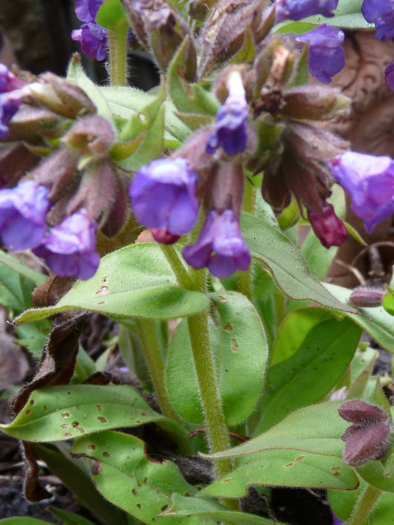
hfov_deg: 24.6
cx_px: 285
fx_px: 895
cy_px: 357
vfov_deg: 32.4
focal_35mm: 59
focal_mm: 6.2
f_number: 3
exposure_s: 1/80
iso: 100
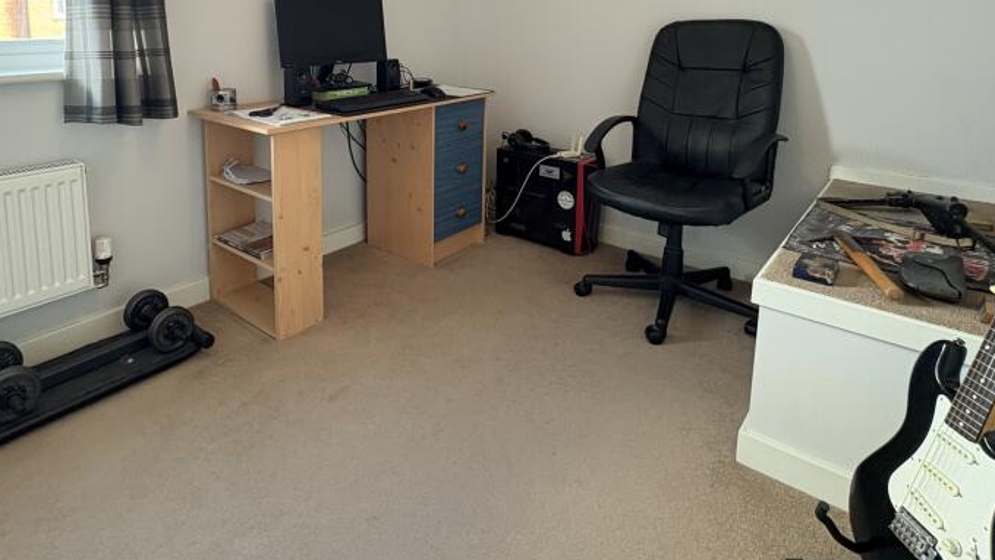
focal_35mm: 23
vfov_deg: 46.3
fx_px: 607
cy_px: 94
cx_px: 435
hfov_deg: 78.3
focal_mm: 2.22
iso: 320
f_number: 2.2
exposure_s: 1/50
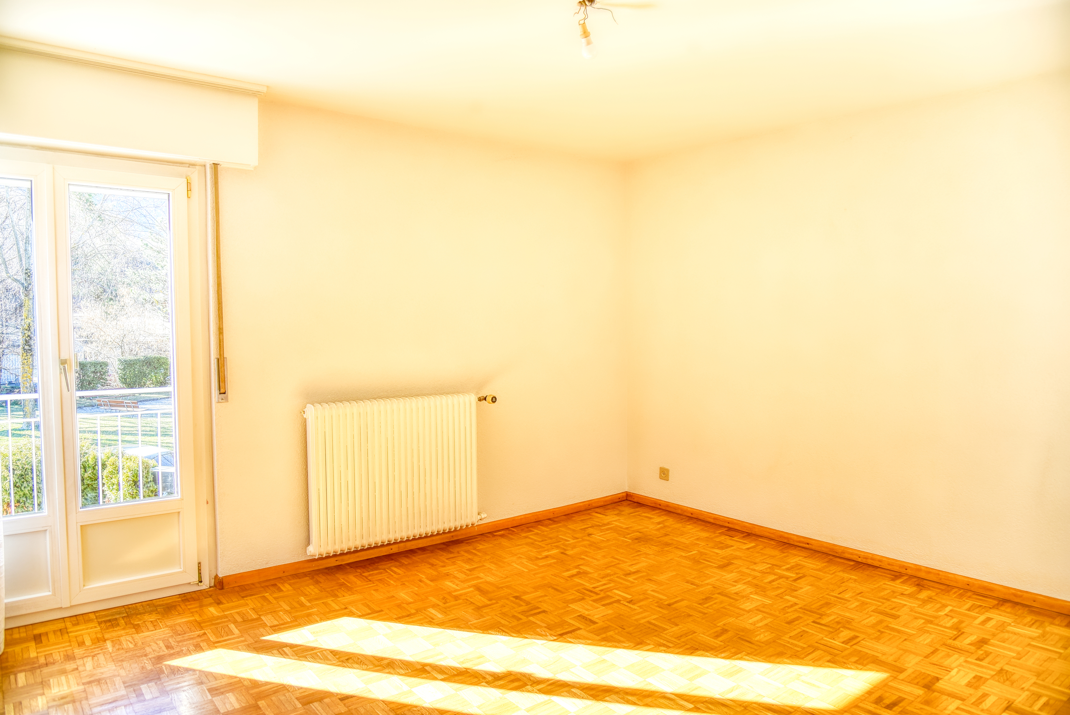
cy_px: 358
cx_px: 535
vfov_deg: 53.2
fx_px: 714
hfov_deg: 73.7
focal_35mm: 24
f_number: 8
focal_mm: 24
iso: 250
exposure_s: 1/200
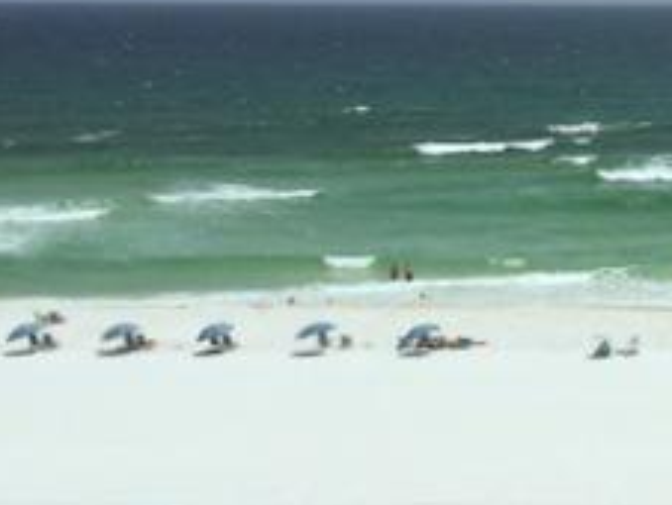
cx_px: 841
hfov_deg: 21.8
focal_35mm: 82
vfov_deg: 18.0
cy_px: 244
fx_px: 1594
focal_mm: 4.15
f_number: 2.2
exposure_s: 1/7937
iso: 32
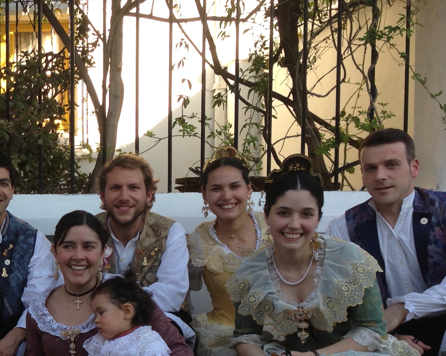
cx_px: -55
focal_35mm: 81
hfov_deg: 22.2
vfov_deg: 18.8
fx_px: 1069
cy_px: 287
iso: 50
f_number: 2.4
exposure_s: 1/272
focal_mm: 4.13
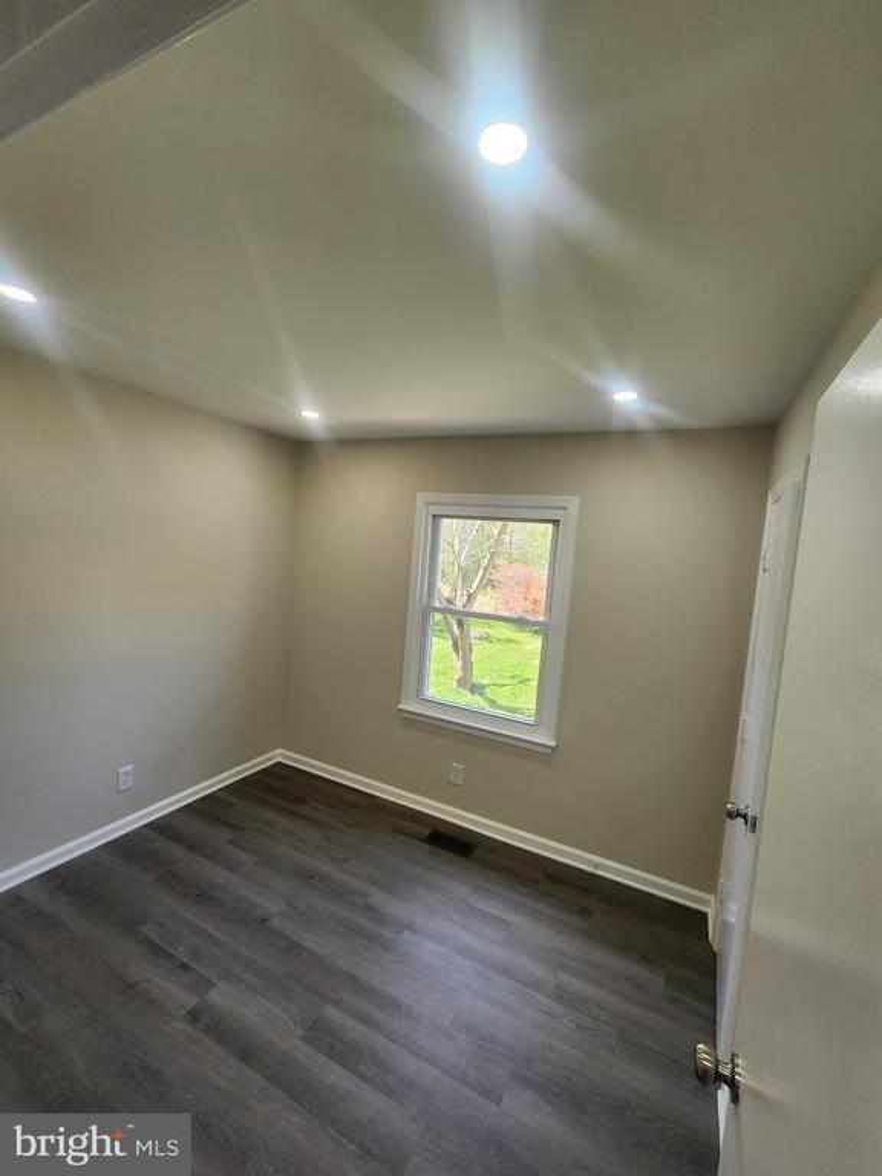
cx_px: 441
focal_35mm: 13
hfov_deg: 89.9
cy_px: 588
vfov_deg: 106.2
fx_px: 442
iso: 50
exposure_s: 1/60
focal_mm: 2.2
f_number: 2.2
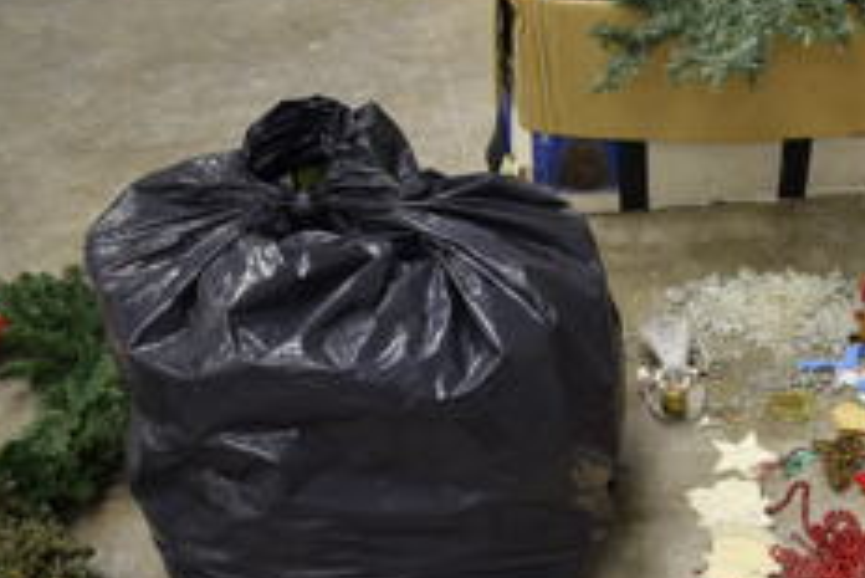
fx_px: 1707
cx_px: 910
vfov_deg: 18.6
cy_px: 615
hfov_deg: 26.6
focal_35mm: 71
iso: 450
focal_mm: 18
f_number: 3.5
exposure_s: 1/30
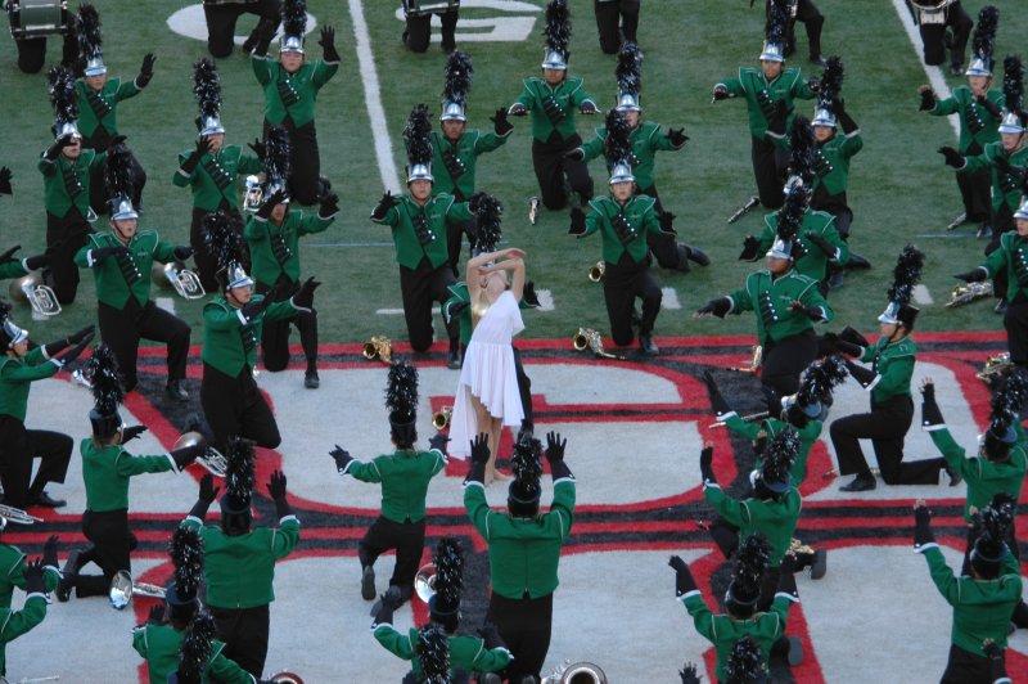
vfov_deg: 4.2
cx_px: 514
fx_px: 9415
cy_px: 342
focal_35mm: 330
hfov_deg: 6.2
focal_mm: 220
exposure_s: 1/125
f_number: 5.6
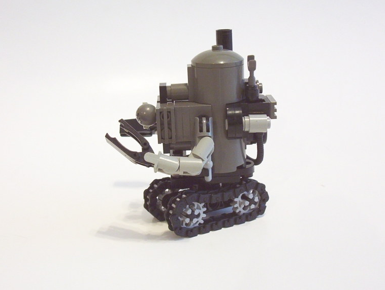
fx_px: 635
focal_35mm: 57
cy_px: 140
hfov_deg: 33.7
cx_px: 194
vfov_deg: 25.8
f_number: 2.97
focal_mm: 7.1
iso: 200
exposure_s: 1/8.13
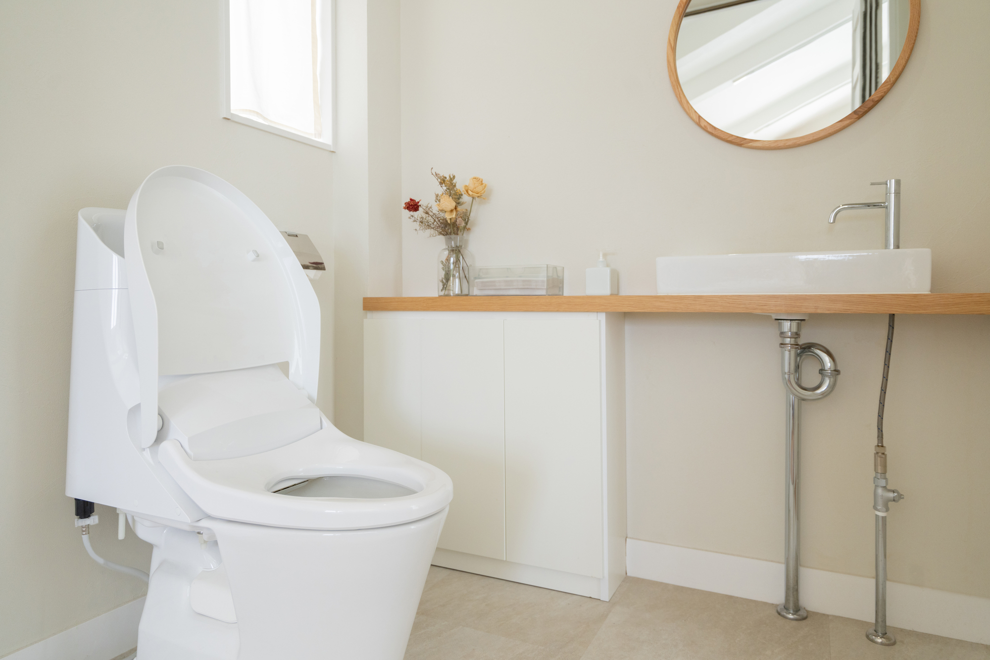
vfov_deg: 57.2
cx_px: 495
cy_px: 330
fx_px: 605
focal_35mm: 22
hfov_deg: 78.6
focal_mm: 22
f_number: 4.5
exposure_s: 1/250
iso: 800
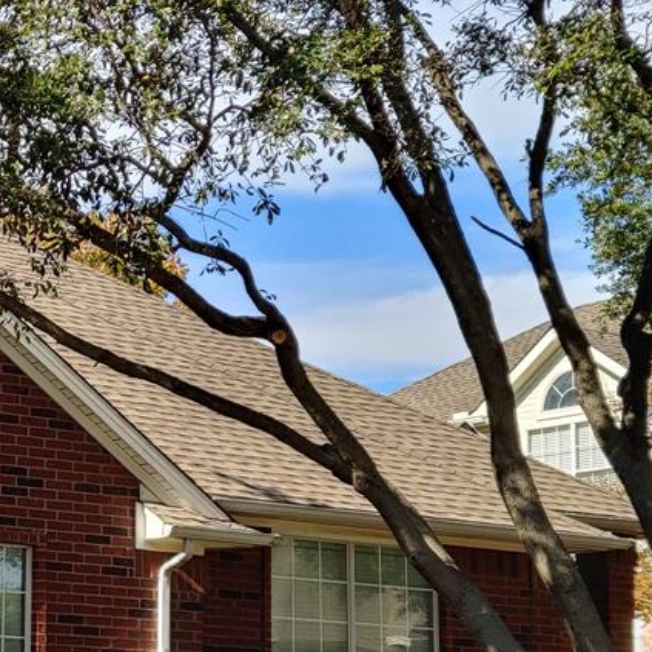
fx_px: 2280
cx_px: -86
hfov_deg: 15.8
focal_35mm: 107
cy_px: 425
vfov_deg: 16.2
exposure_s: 1/730
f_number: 2.4
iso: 50
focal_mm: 5.88
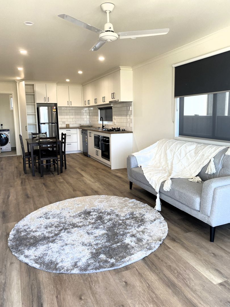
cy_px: 154
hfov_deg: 53.1
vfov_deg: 67.3
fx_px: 230
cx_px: 115
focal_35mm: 26
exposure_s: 1/100
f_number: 1.8
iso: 64
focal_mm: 4.25
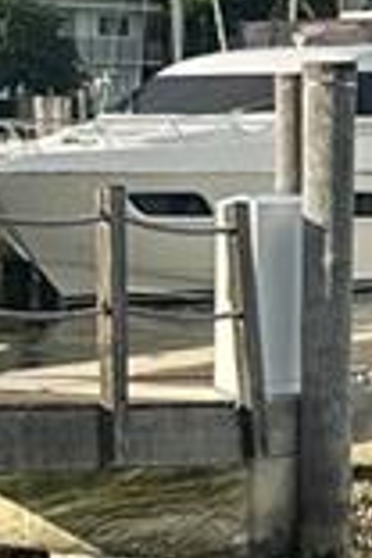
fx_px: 2976
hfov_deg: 7.1
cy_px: 601
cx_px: 107
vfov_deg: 10.6
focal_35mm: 192
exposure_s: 1/3717
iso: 80
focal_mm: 6.86
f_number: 1.78
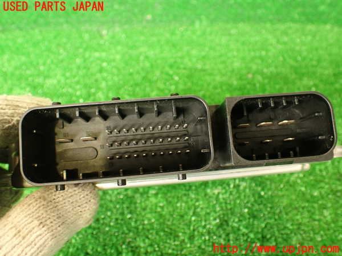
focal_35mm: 32
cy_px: 128
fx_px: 316
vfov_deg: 44.2
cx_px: 171
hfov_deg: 56.8
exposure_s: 1/30
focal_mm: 5.79
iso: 320
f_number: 2.4
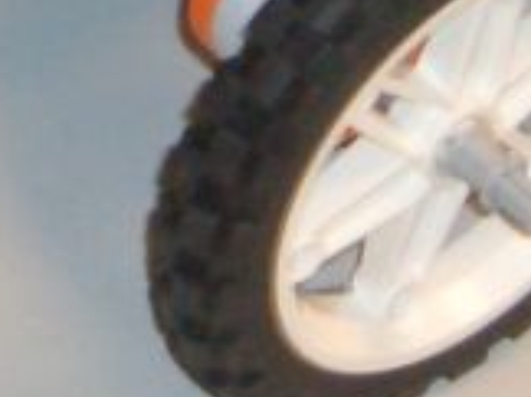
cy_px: -295
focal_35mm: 469
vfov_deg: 3.1
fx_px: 7184
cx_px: -10
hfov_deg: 4.2
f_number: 3.9
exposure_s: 1/60
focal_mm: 12.2
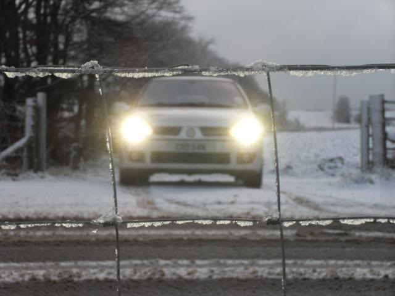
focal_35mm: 102
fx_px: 1164
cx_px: 198
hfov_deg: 19.3
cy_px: 148
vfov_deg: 14.5
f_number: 5.7
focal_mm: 21.6
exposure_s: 1/45
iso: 200
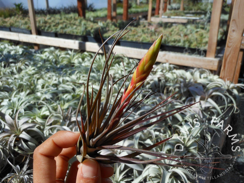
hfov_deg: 55.4
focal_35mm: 33
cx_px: 122
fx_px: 233
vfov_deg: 42.9
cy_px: 92
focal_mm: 5.9
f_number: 4
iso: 80
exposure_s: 1/250
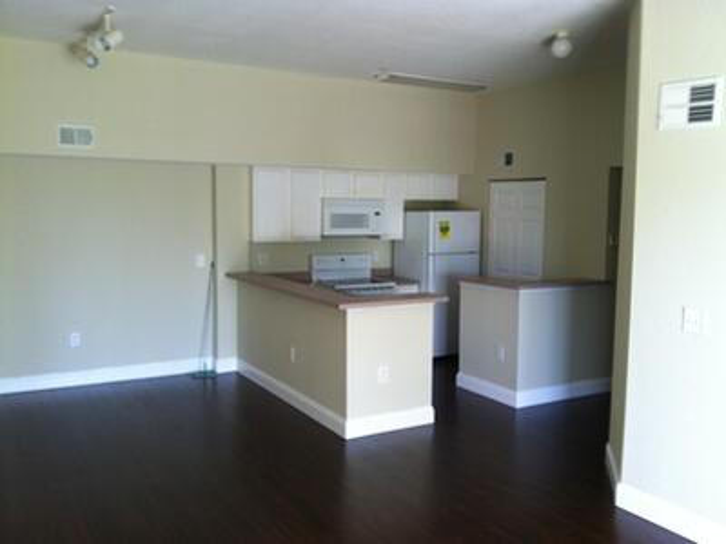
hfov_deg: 52.6
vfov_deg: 40.7
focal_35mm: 35
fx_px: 734
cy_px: 272
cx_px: 363
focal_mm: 3.85
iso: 100
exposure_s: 1/15
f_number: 2.8
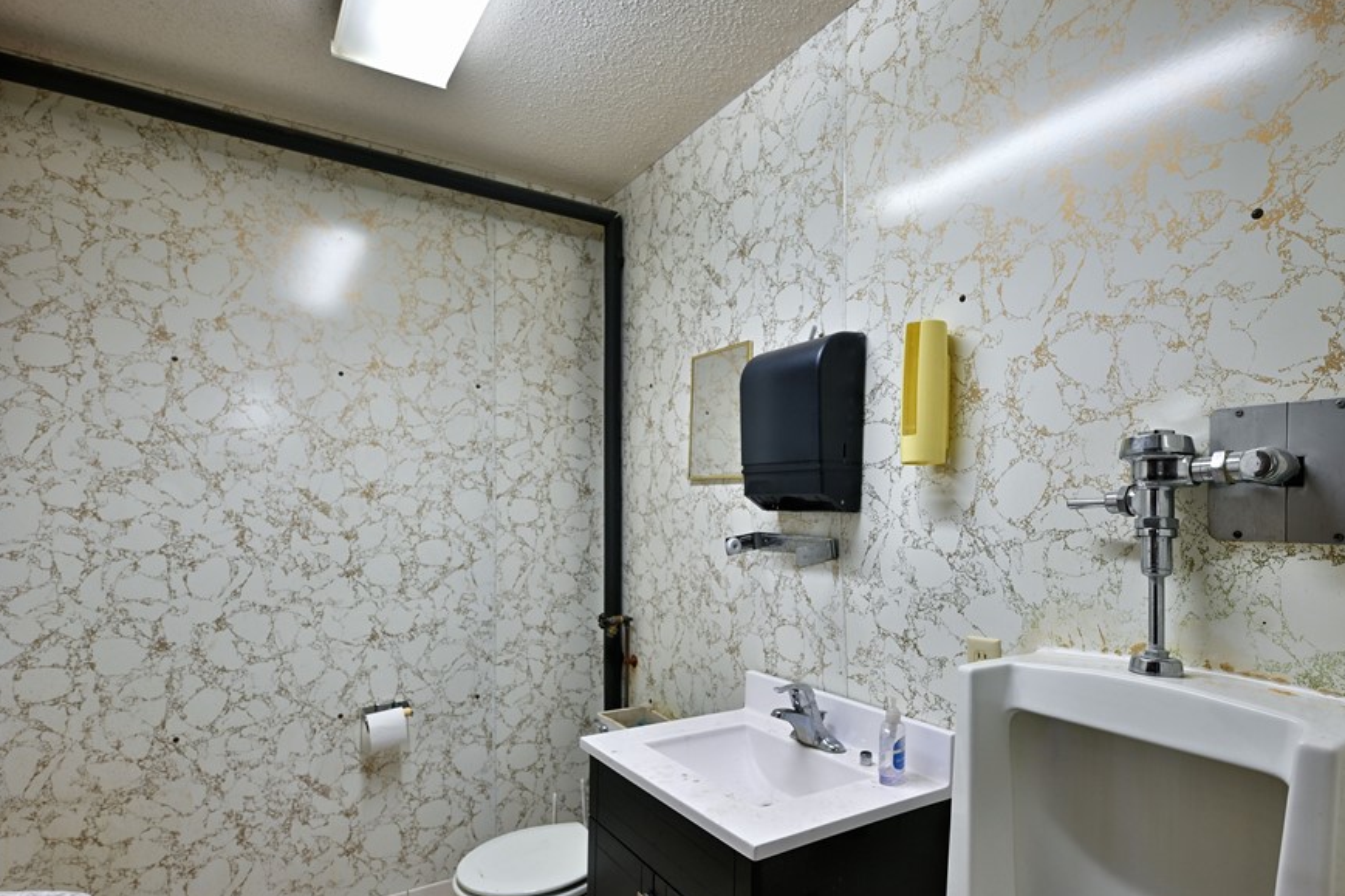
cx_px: 707
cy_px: 506
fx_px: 747
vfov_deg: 61.7
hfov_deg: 83.9
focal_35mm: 20
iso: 250
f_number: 5.6
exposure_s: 1/25
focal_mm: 16
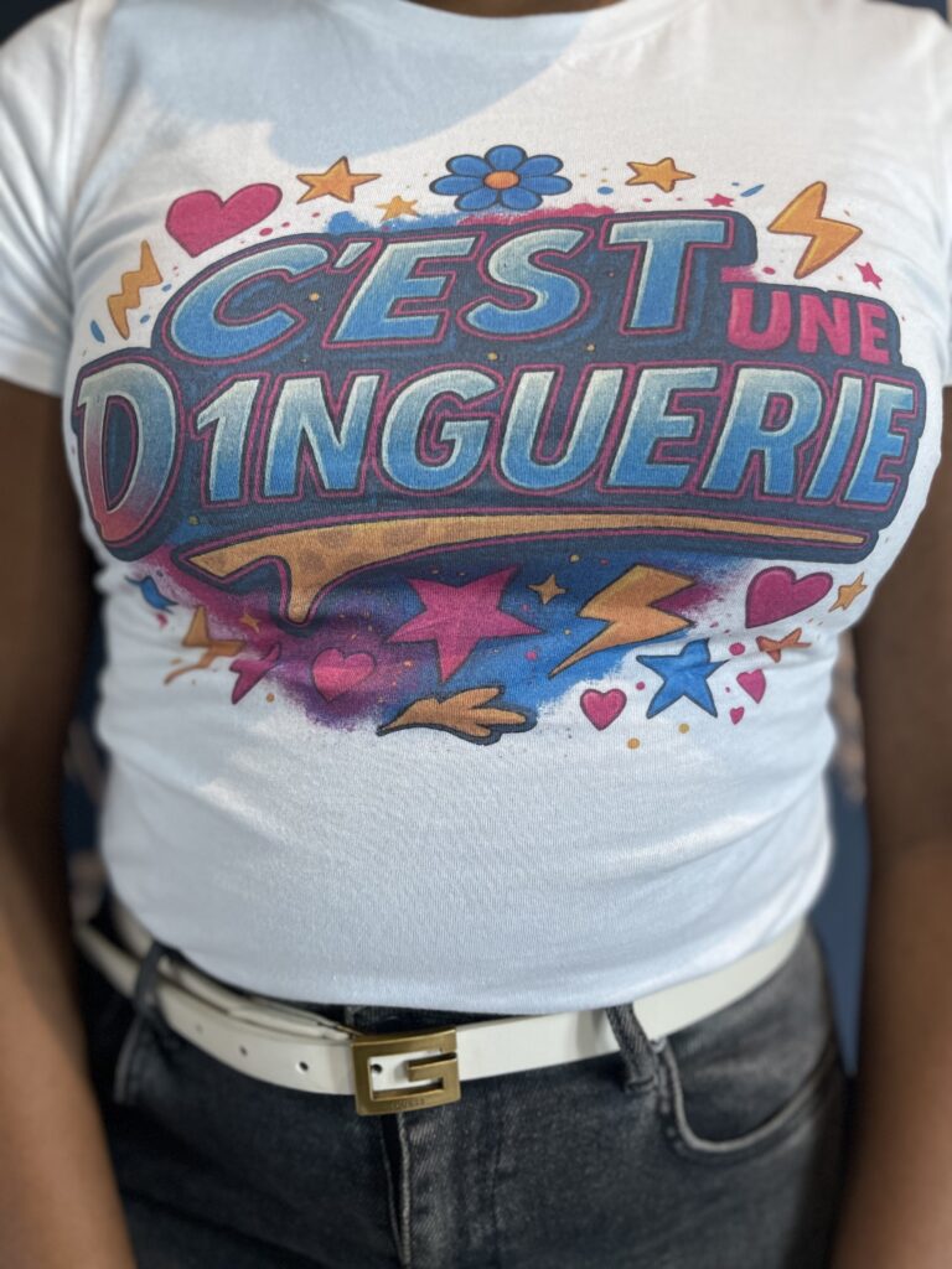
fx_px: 953
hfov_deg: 53.1
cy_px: 634
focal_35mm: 26
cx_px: 476
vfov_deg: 67.3
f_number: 1.6
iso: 200
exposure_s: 1/60
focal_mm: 5.1
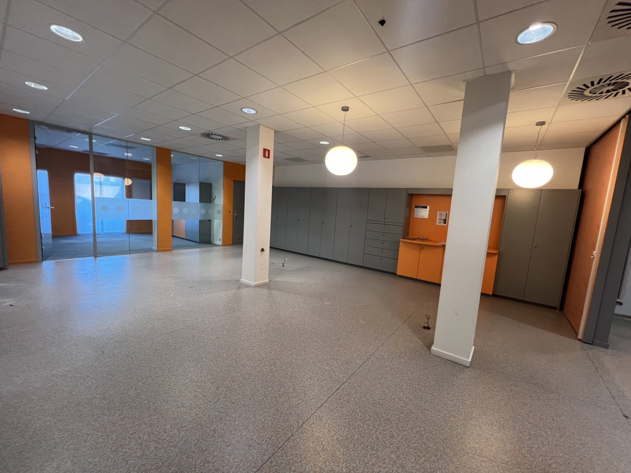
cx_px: 316
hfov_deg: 106.2
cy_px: 236
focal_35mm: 13
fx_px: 237
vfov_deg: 89.9
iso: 160
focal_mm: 1.57
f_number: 1.8
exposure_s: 1/50
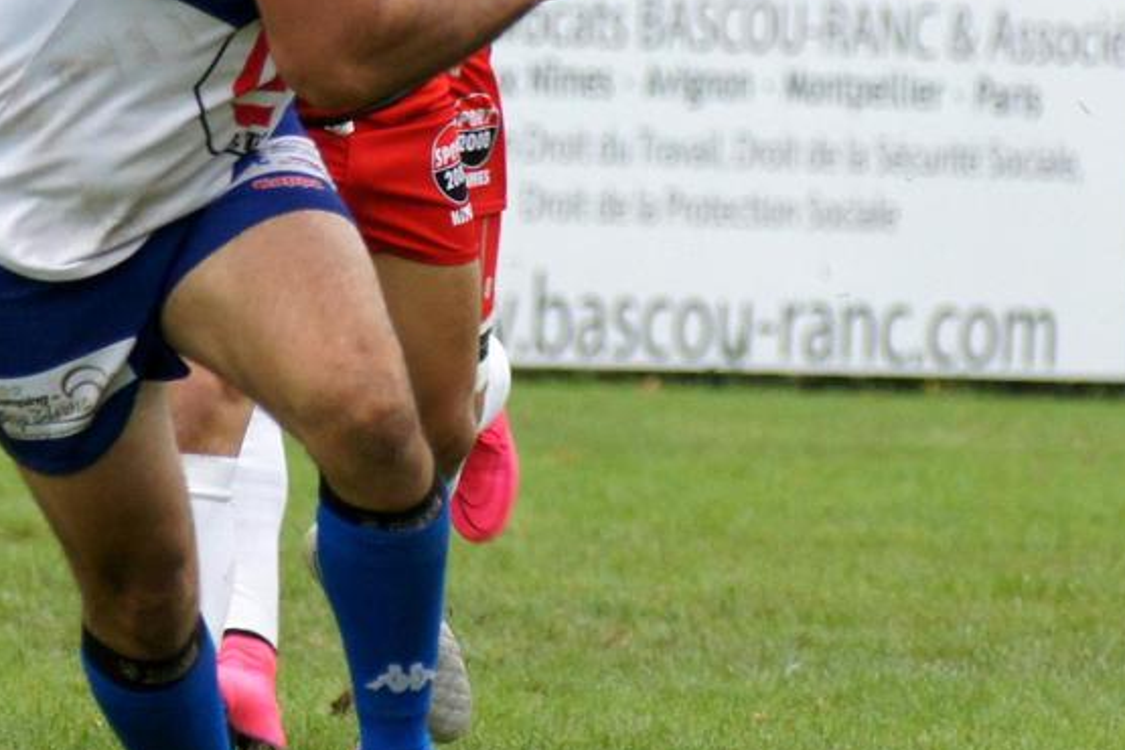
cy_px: 151
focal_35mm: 727
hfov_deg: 2.8
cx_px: 1119
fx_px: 22717
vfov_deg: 1.9
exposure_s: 1/640
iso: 800
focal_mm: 210
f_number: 6.3
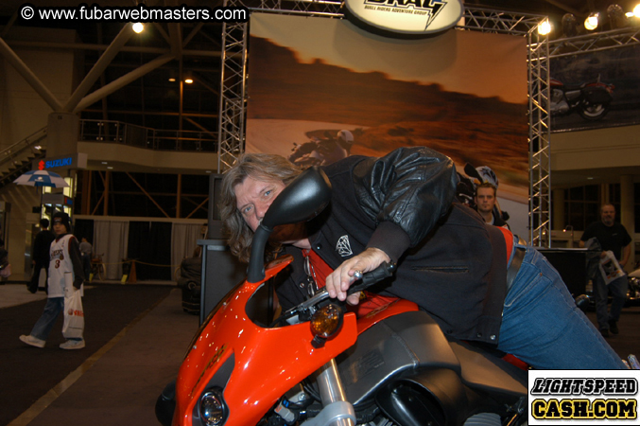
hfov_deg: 53.2
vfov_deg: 36.8
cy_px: 213
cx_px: 320
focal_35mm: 36
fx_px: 639
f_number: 5
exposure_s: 1/60
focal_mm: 24
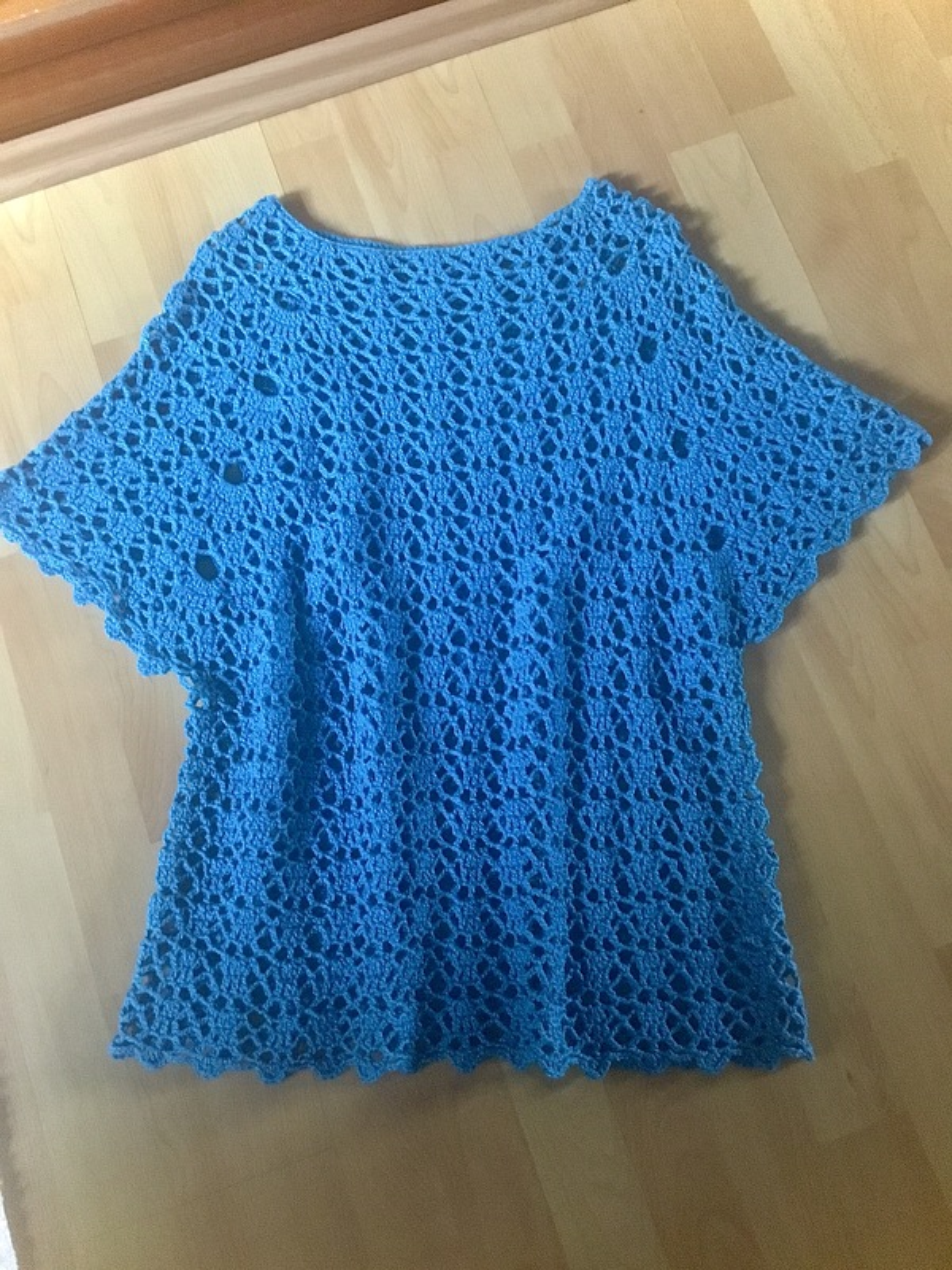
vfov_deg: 58.4
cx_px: 476
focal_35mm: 31
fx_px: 1137
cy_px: 635
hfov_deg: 45.4
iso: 250
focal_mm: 3.3
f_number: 2.4
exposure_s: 1/17
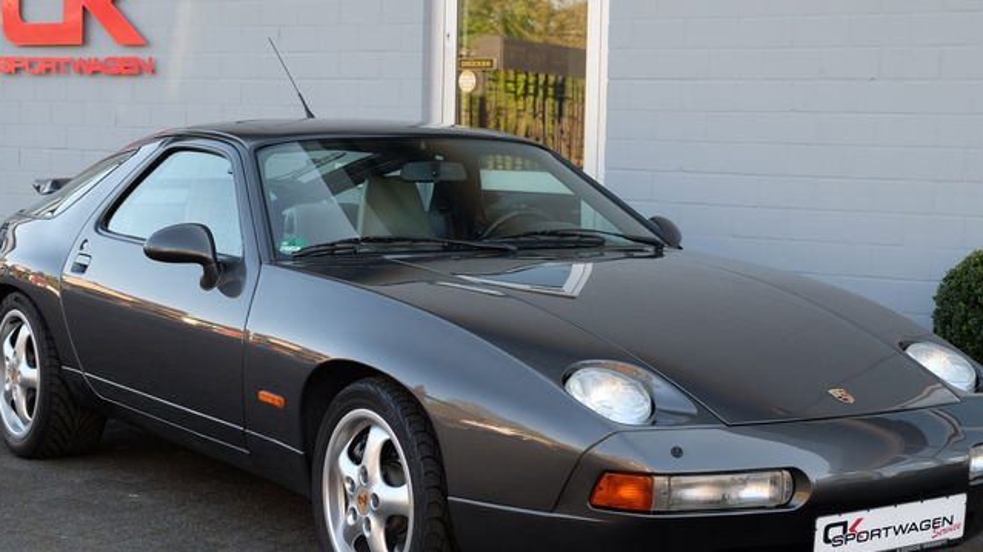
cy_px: 308
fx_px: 1772
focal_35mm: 68
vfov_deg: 17.7
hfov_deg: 31.0
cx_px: 560
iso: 200
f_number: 4
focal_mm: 35.8
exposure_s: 1/140
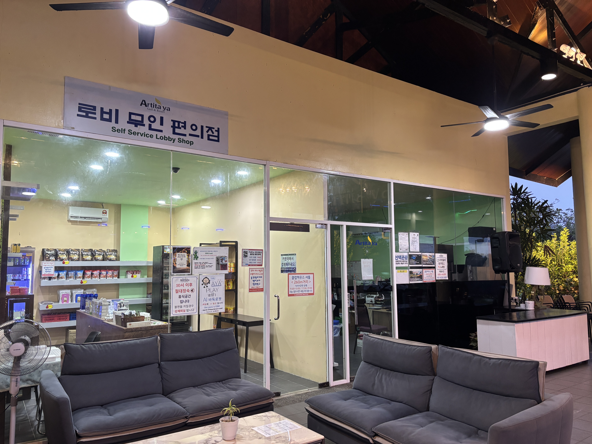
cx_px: 296
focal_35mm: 26
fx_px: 445
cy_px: 222
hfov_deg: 67.3
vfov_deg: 53.1
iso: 200
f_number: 1.6
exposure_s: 1/50
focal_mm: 5.96
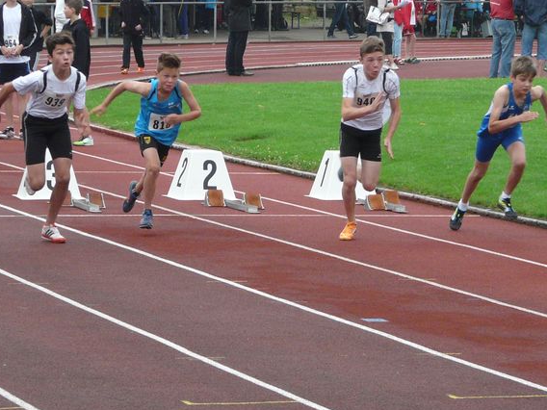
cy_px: 183
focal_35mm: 196
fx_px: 3097
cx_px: 255
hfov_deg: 10.1
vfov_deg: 7.6
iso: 200
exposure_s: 1/320
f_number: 3.6
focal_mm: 18
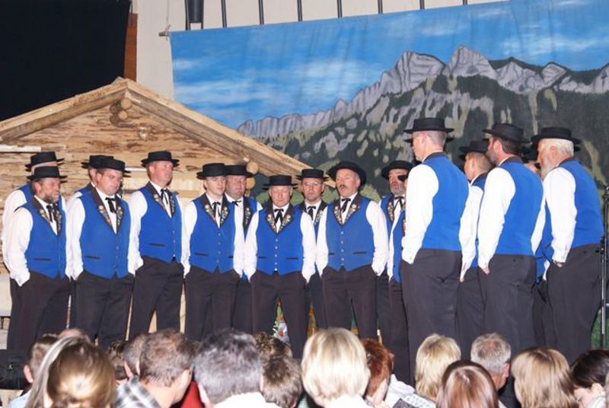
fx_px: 1779
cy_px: 204
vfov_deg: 13.1
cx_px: 304
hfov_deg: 19.4
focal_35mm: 105
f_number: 5.6
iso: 400
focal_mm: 70
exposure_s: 1/125
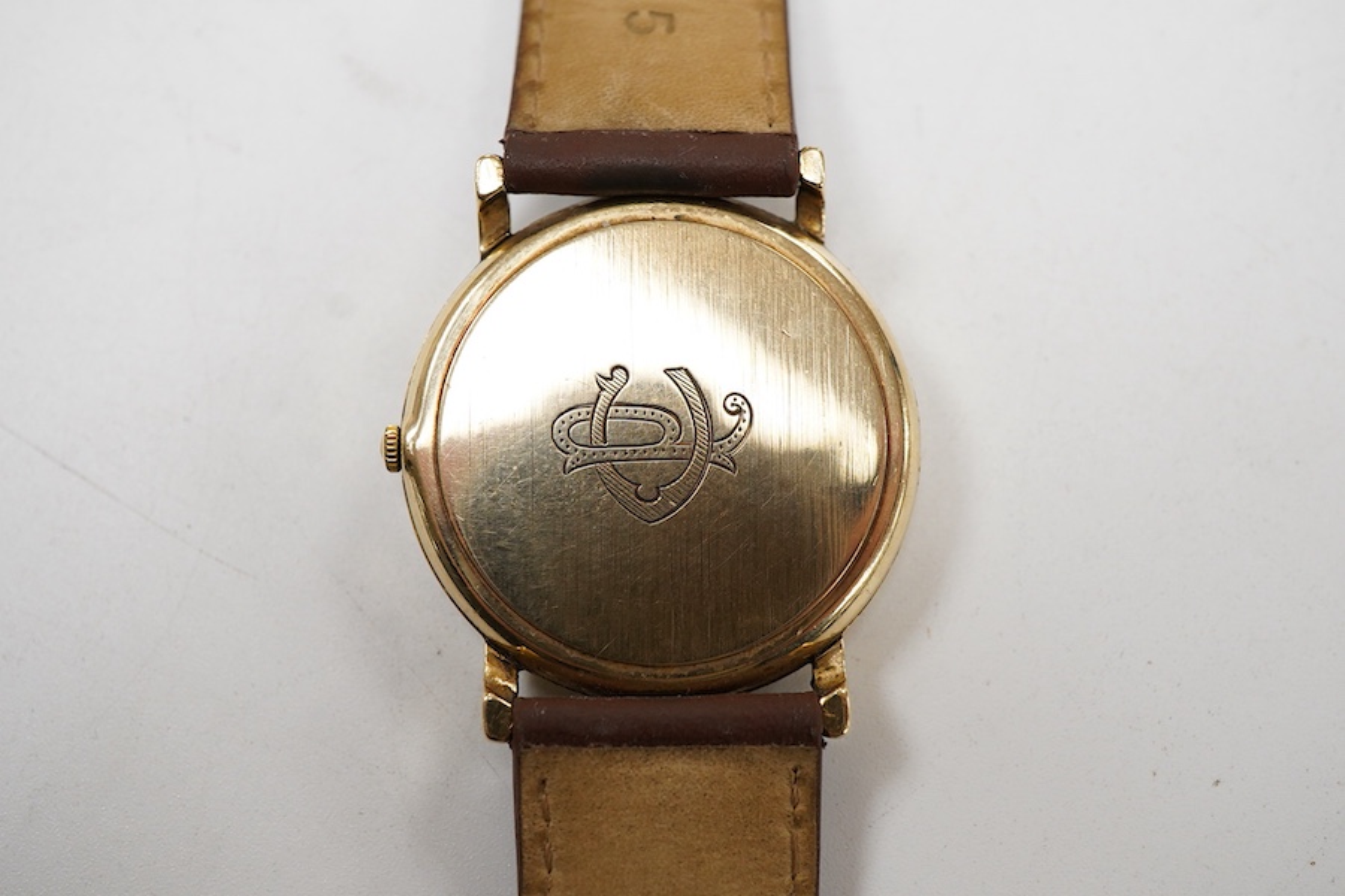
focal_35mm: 45
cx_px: 672
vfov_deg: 29.9
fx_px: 1681
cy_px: 448
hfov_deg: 43.6
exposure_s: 1/125
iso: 1250
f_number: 10
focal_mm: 30
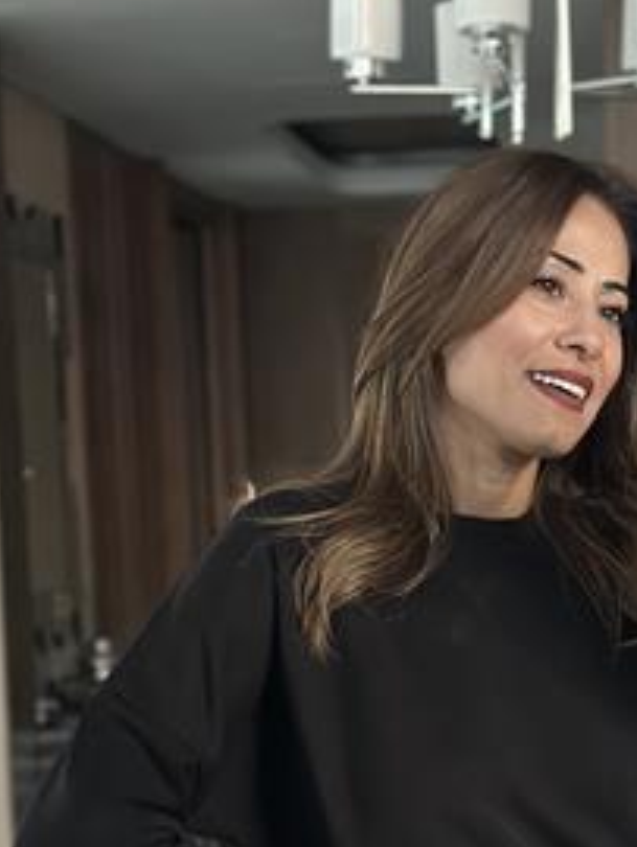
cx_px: 496
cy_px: 762
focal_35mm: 90
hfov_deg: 16.3
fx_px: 2205
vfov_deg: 21.3
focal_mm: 6.86
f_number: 1.78
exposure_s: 1/35
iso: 800
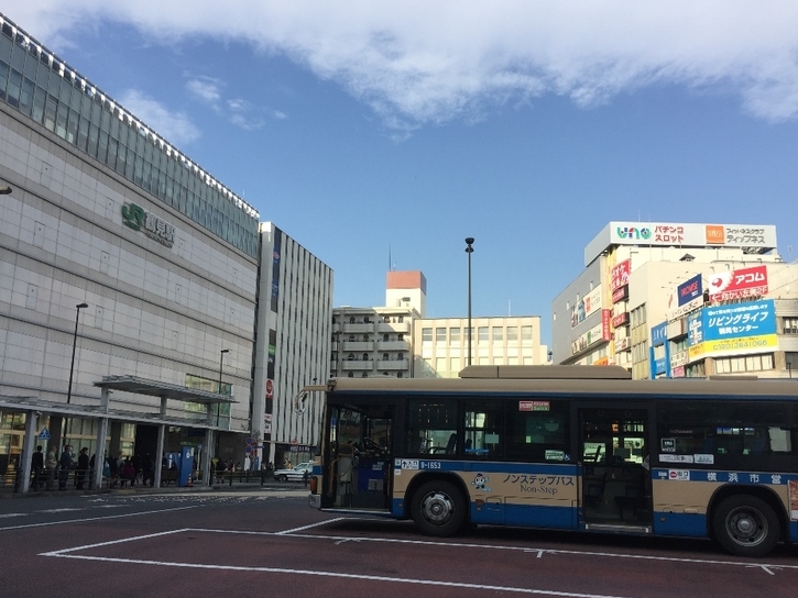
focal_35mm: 32
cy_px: 326
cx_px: 393
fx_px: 738
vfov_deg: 44.1
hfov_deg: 56.8
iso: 32
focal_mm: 4.15
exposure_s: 1/1647
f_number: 2.2
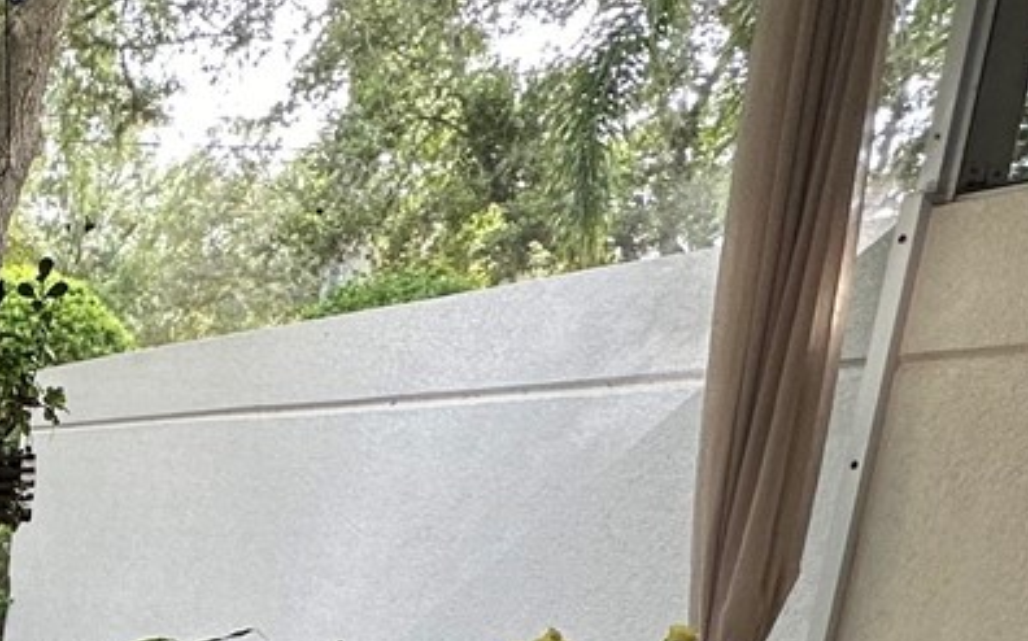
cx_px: -348
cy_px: 929
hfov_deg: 27.6
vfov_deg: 19.2
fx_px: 1680
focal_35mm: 60
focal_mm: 2.22
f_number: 2.2
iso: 100
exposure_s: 1/99
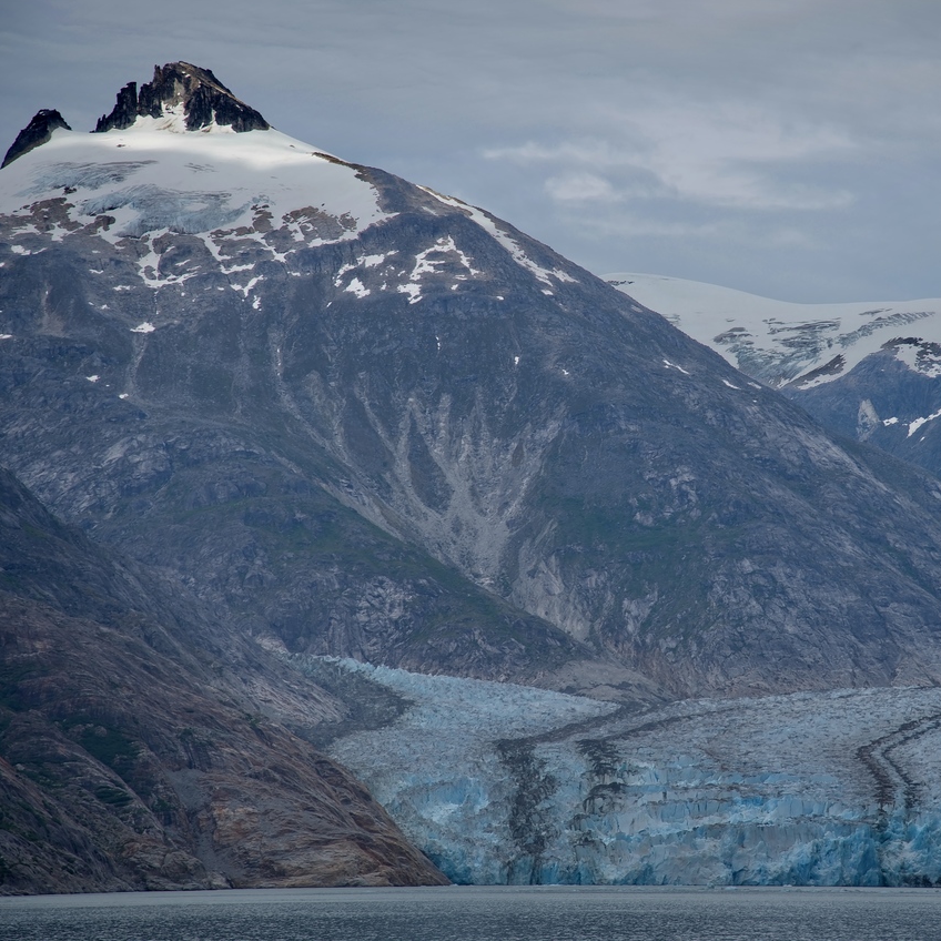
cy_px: 469
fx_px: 4736
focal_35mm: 154
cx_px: 655
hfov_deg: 11.3
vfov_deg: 11.3
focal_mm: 120
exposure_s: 1/250
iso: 100
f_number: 7.1
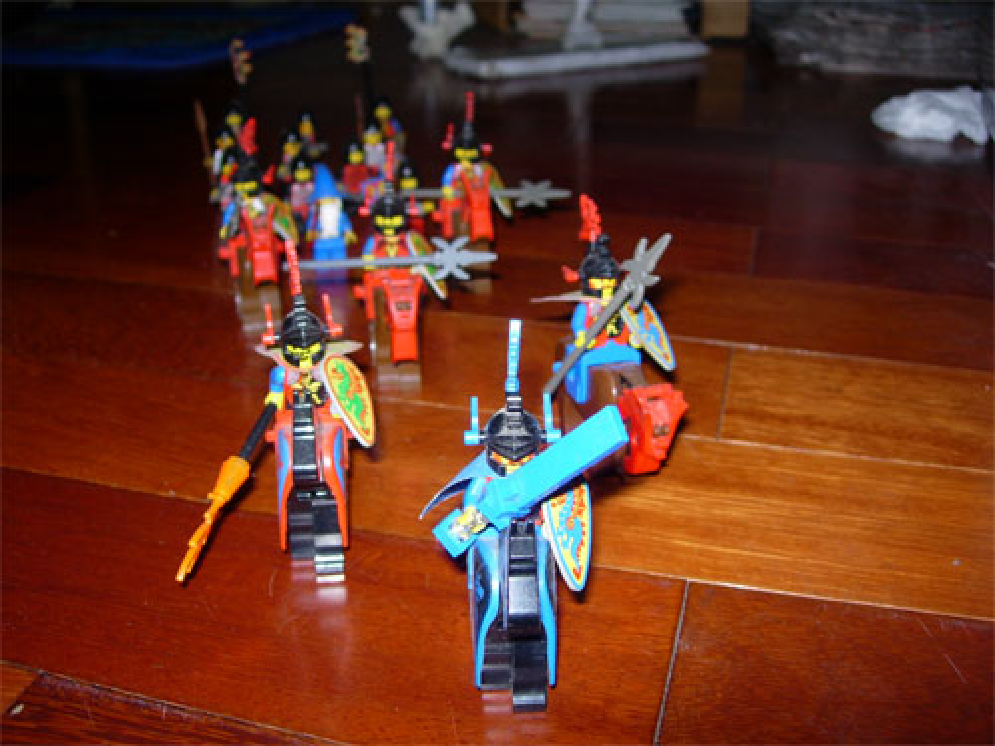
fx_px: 1092
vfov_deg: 37.7
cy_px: 373
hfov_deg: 49.0
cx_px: 498
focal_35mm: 38
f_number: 2.8
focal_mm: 7.8
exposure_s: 1/64
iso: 79
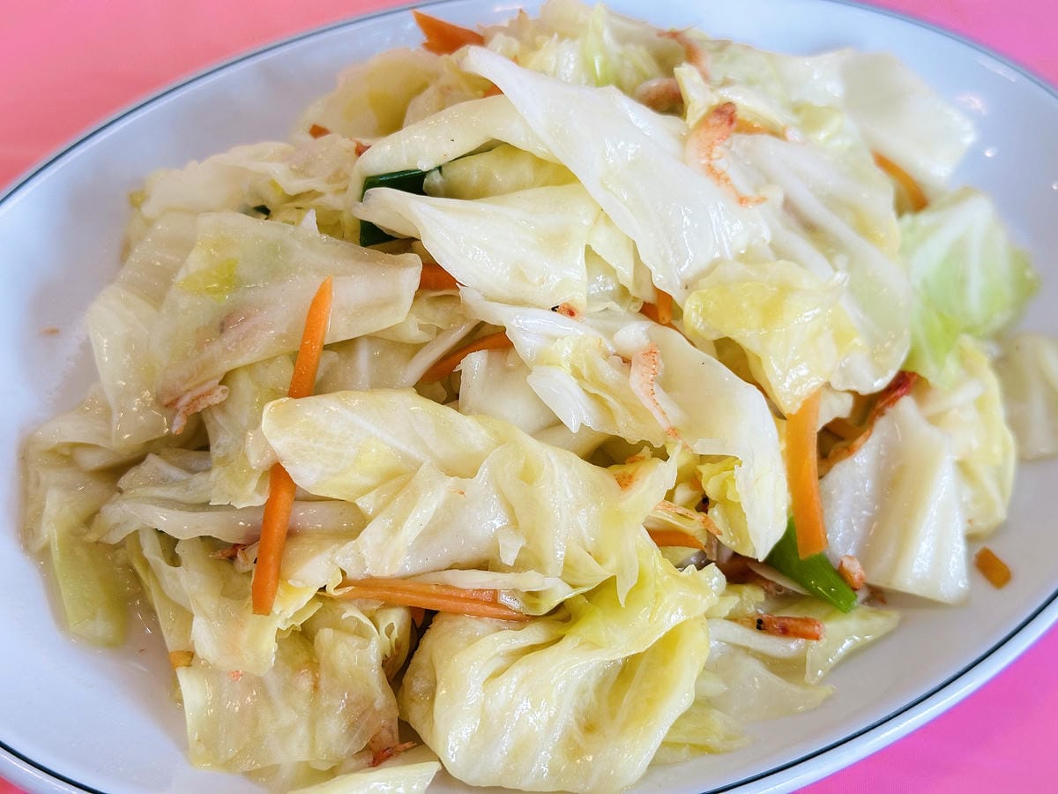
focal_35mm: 48
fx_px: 1467
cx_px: 529
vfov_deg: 30.3
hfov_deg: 39.7
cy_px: 397
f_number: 1.78
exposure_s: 1/78
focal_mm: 6.86
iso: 80
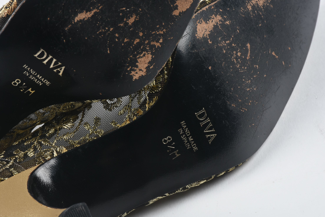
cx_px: 162
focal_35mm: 210
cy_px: 108
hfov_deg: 9.8
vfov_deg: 6.6
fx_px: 1897
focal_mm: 140
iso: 200
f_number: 14
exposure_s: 1/125
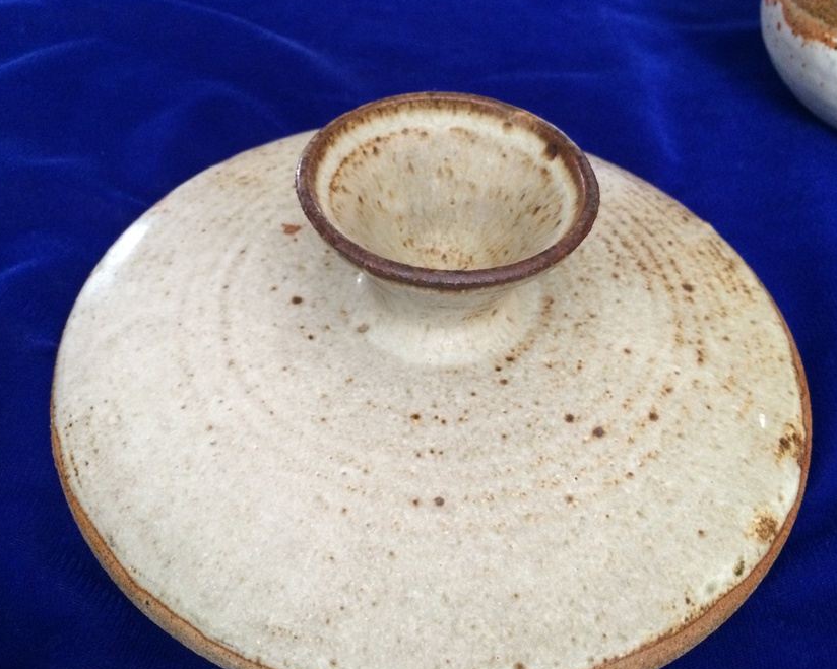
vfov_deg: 45.8
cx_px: 426
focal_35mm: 32
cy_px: 334
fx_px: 793
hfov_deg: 55.7
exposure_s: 1/30
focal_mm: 4.12
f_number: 2.2
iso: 320
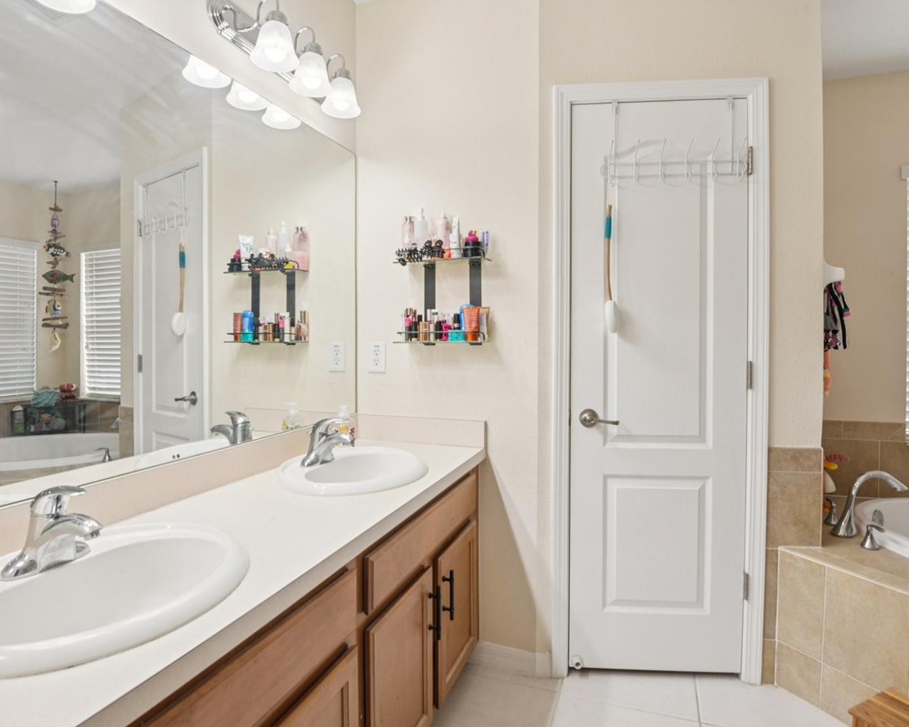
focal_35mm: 19
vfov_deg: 70.8
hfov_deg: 83.3
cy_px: 347
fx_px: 511
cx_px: 442
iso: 400
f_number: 8
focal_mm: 16
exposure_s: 1/50
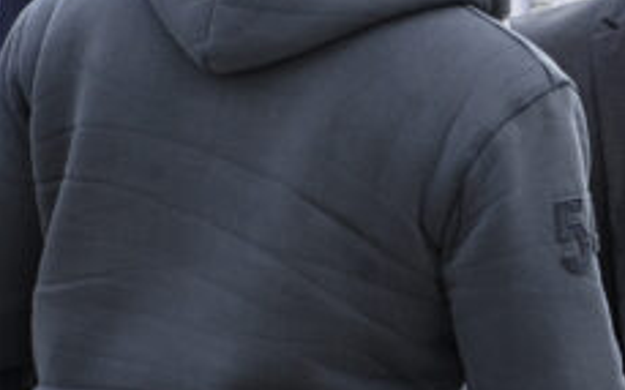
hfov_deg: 2.4
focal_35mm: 867
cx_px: 521
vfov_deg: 1.5
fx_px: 14764
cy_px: -198
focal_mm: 190
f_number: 9
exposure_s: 1/250
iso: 640
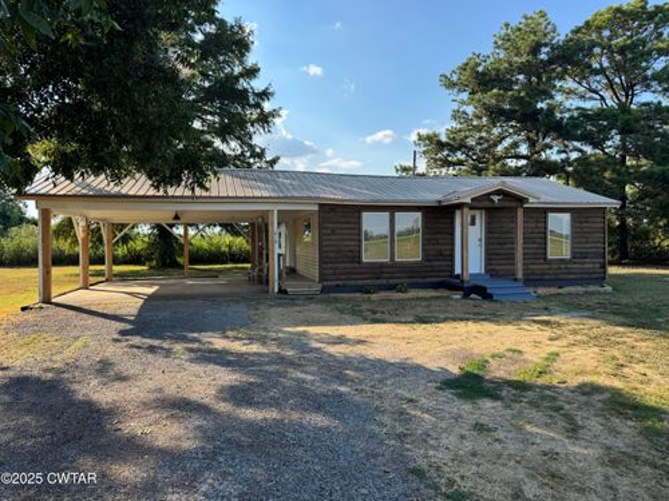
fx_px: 464
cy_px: 250
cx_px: 334
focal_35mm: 24
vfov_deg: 56.8
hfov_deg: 71.6
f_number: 1.78
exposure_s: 1/1721
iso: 80
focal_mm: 6.76
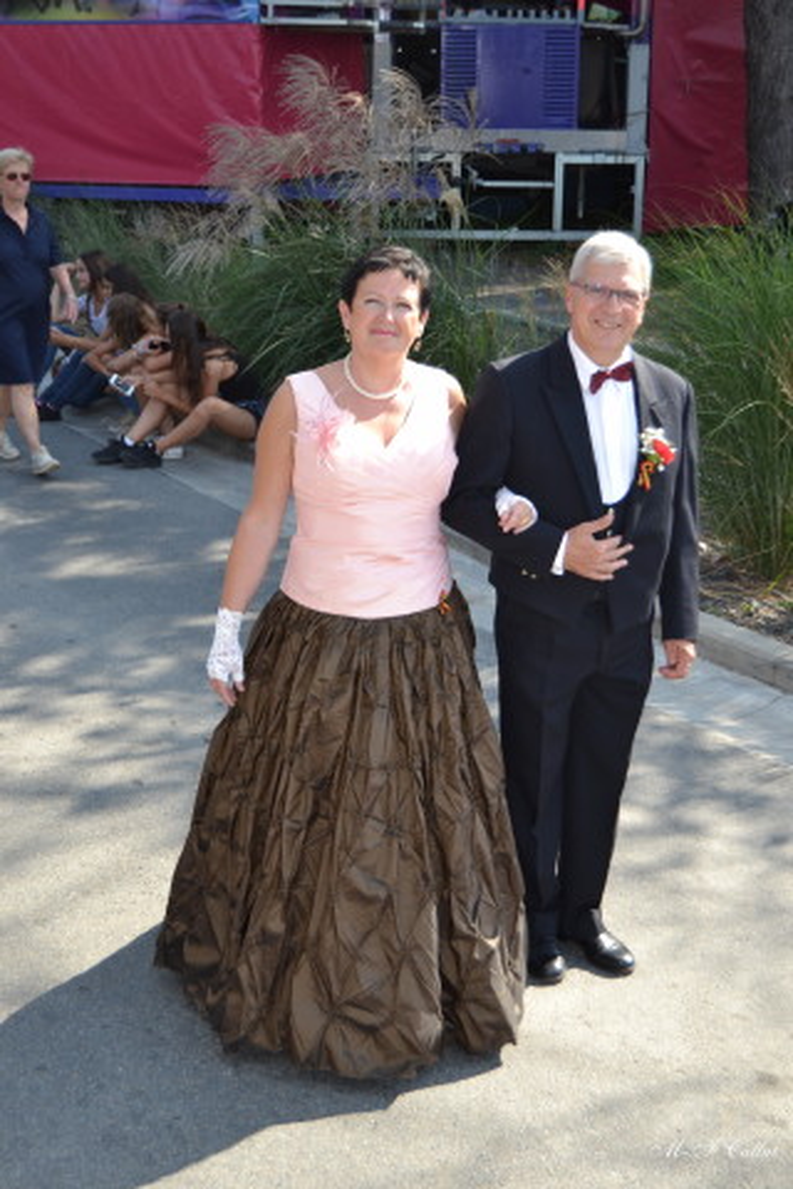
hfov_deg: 25.8
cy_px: 594
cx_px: 396
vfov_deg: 37.9
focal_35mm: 52
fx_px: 1735
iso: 100
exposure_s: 1/160
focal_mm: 35
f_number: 4.5
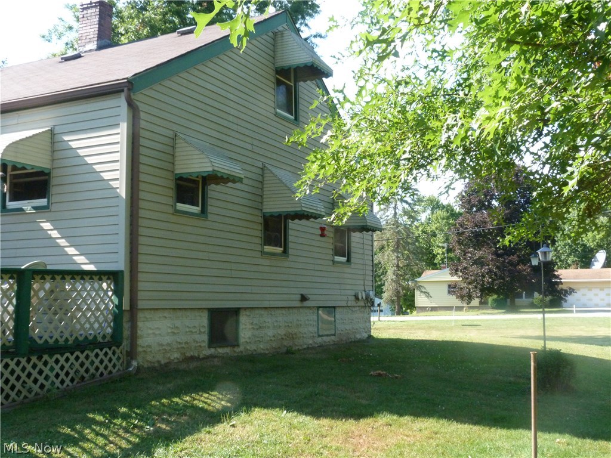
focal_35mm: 39
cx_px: 306
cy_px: 229
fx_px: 688
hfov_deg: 47.9
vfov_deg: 36.8
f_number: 5.6
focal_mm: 7.1
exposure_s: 1/250
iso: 400
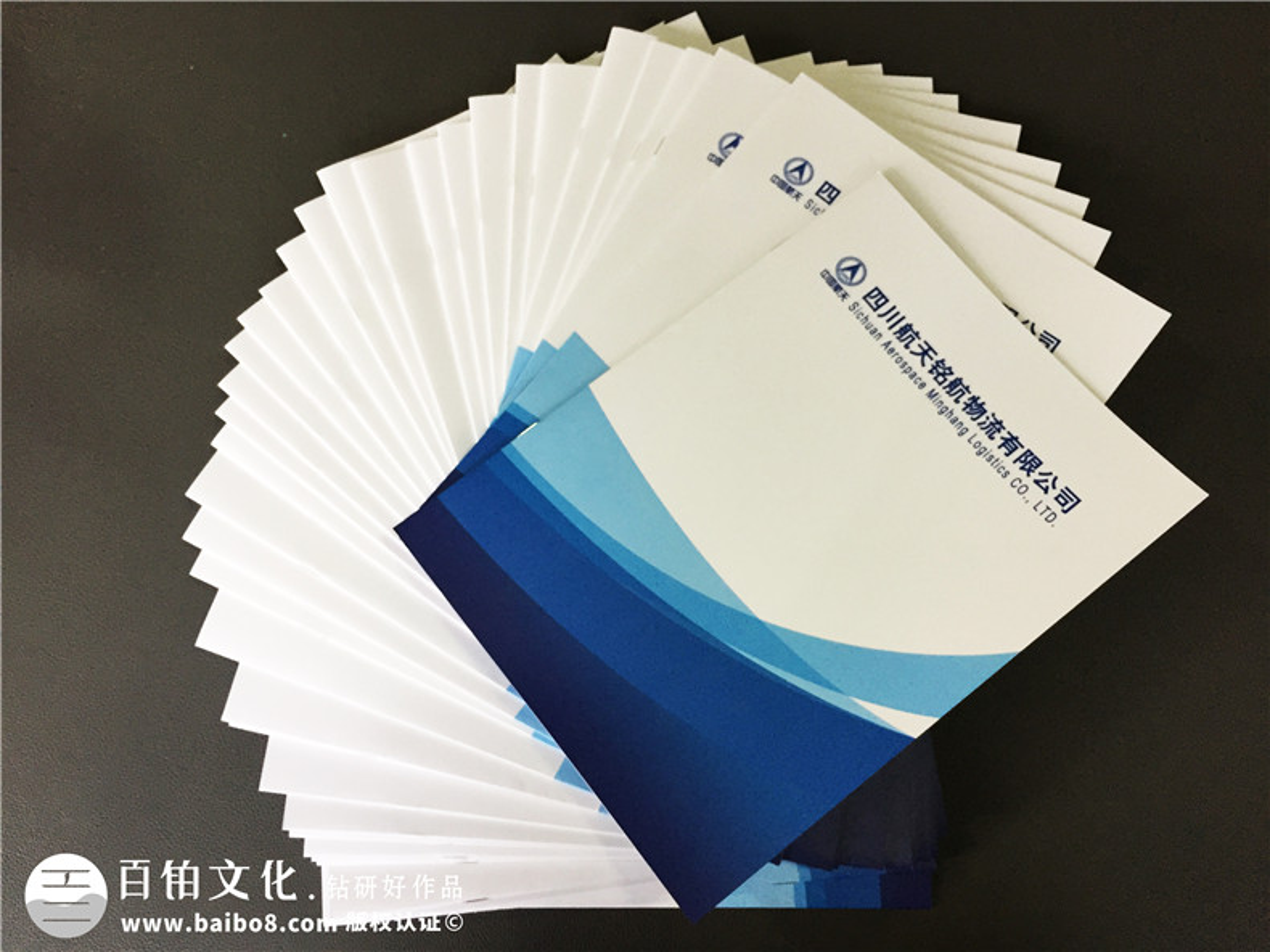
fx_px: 1064
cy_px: 476
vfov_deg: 48.2
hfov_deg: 61.7
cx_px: 635
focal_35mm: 29
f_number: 2.2
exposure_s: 1/33
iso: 64
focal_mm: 4.15
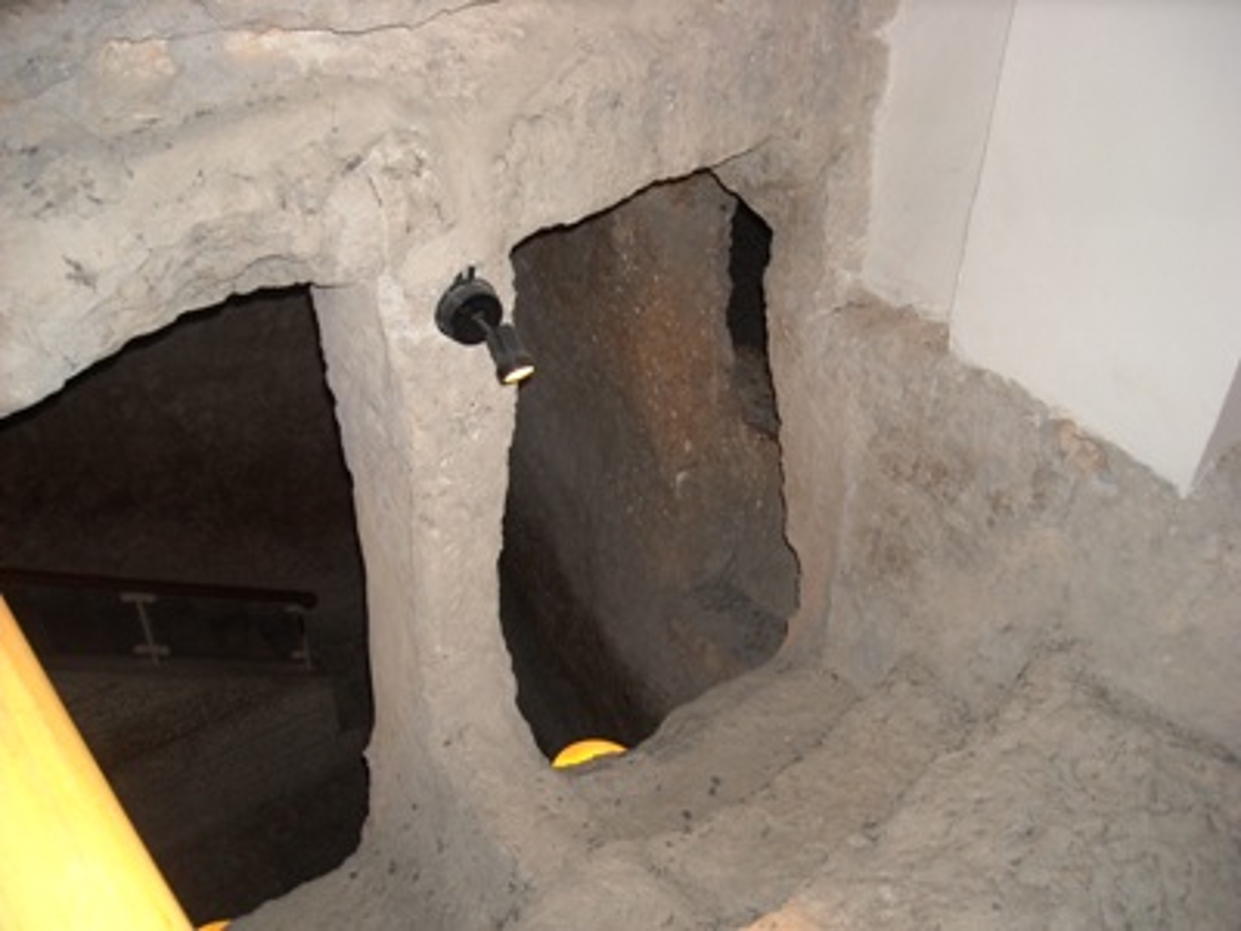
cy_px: 466
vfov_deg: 40.7
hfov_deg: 52.6
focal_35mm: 35
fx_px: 1255
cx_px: 620
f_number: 2.8
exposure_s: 1/60
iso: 200
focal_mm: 5.7
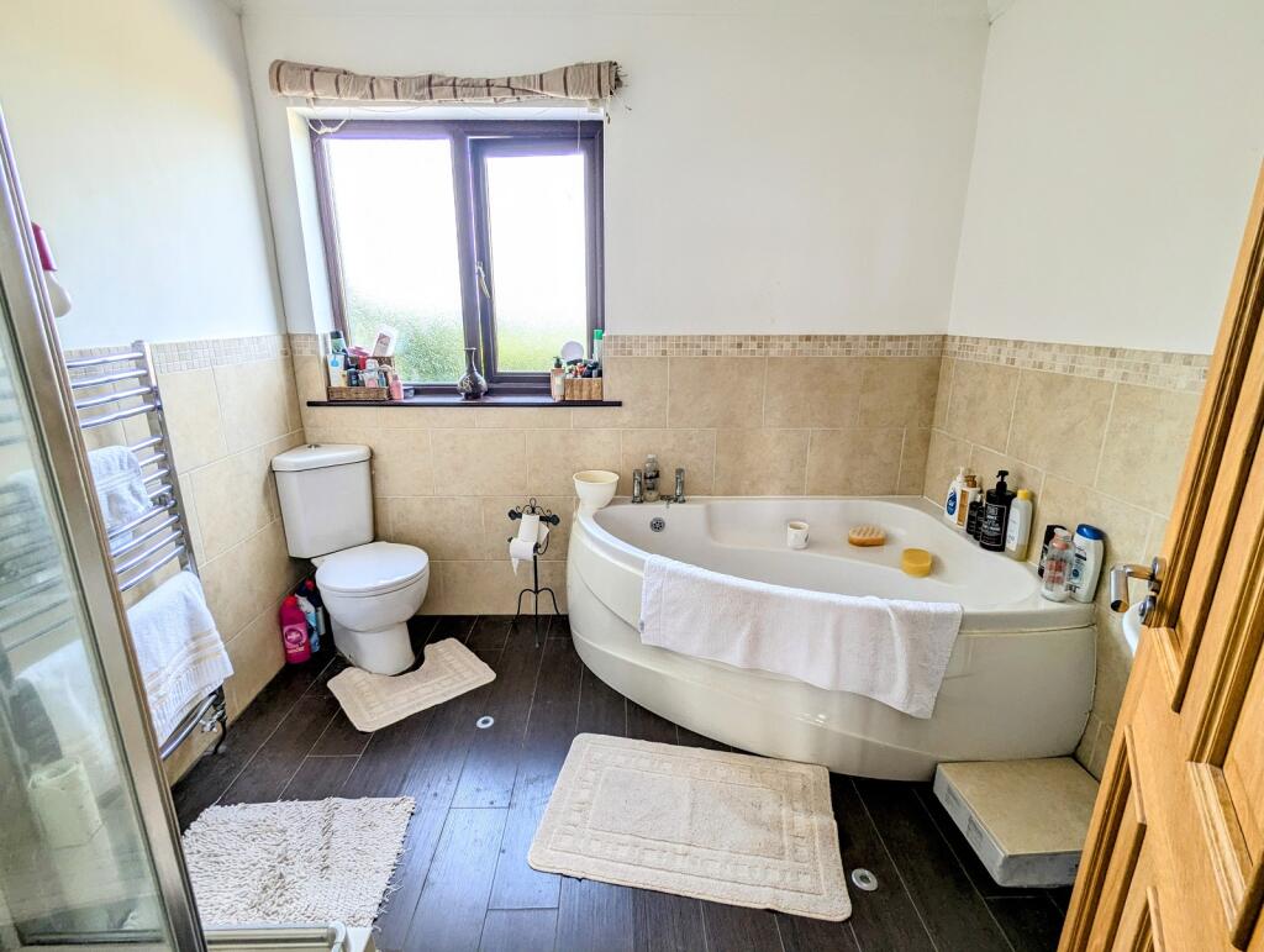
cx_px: 632
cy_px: 476
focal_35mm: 16
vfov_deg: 78.2
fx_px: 585
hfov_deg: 94.4
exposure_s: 1/121
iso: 50
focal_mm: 2.35
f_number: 2.2
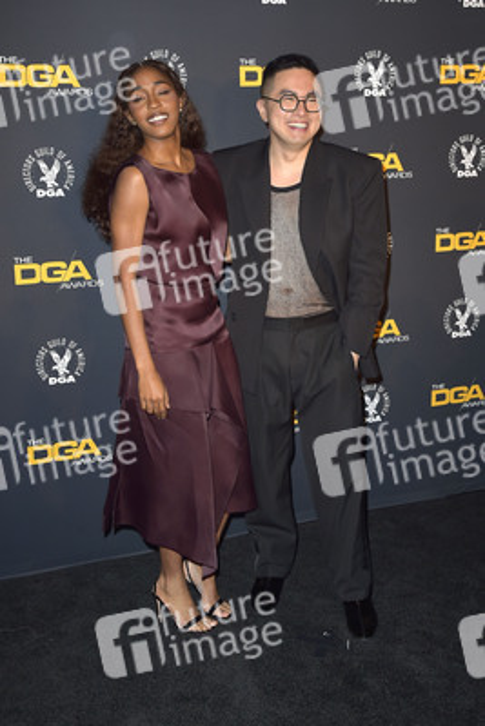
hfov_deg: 35.1
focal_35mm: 38
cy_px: 363
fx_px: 767
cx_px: 242
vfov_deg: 50.7
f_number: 6.3
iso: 640
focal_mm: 38
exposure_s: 1/250
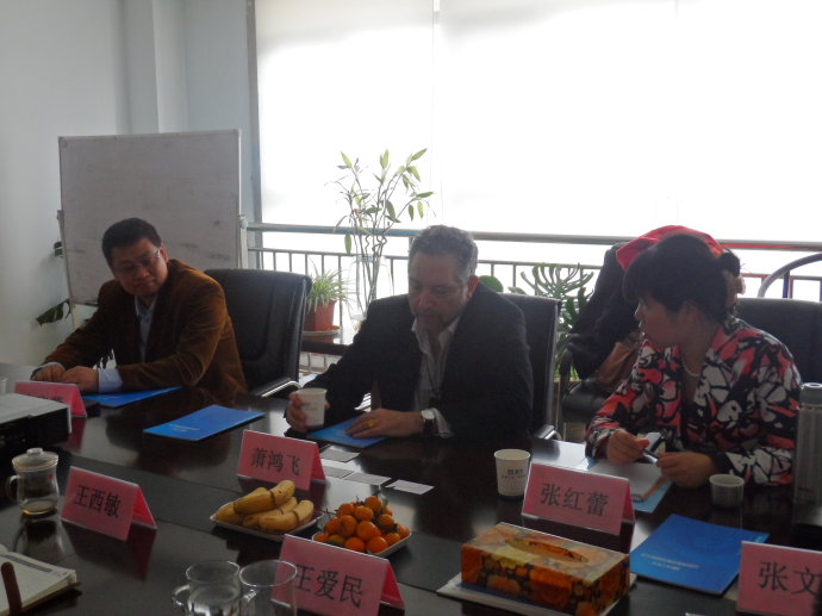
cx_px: 411
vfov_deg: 35.1
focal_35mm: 41
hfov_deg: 45.8
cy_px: 308
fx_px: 973
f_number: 3.7
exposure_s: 1/45
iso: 200
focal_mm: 6.8
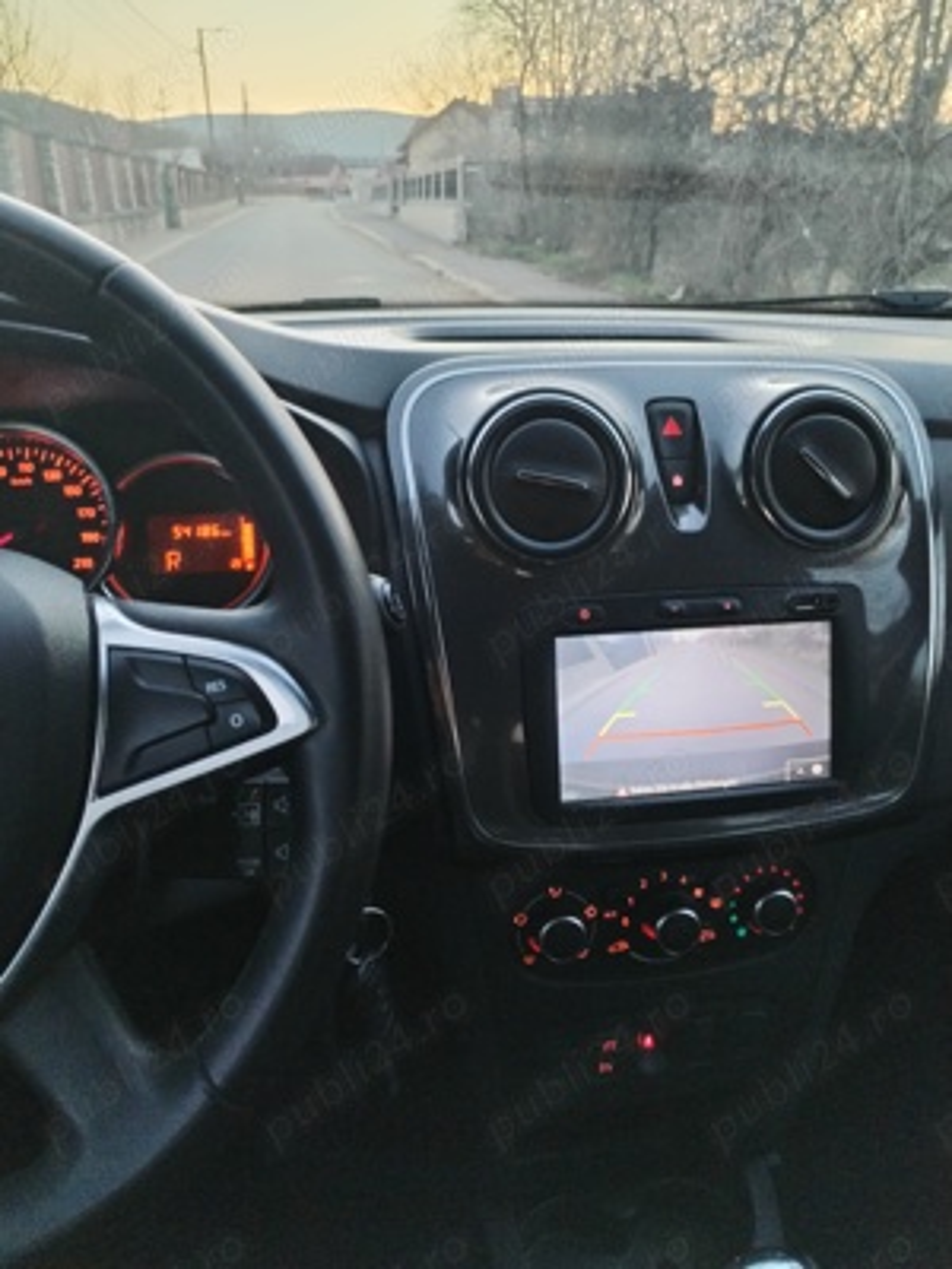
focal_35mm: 29
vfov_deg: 61.7
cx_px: 476
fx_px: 1063
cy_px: 634
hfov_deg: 48.2
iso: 407
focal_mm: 4.75
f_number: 1.8
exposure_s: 1/30
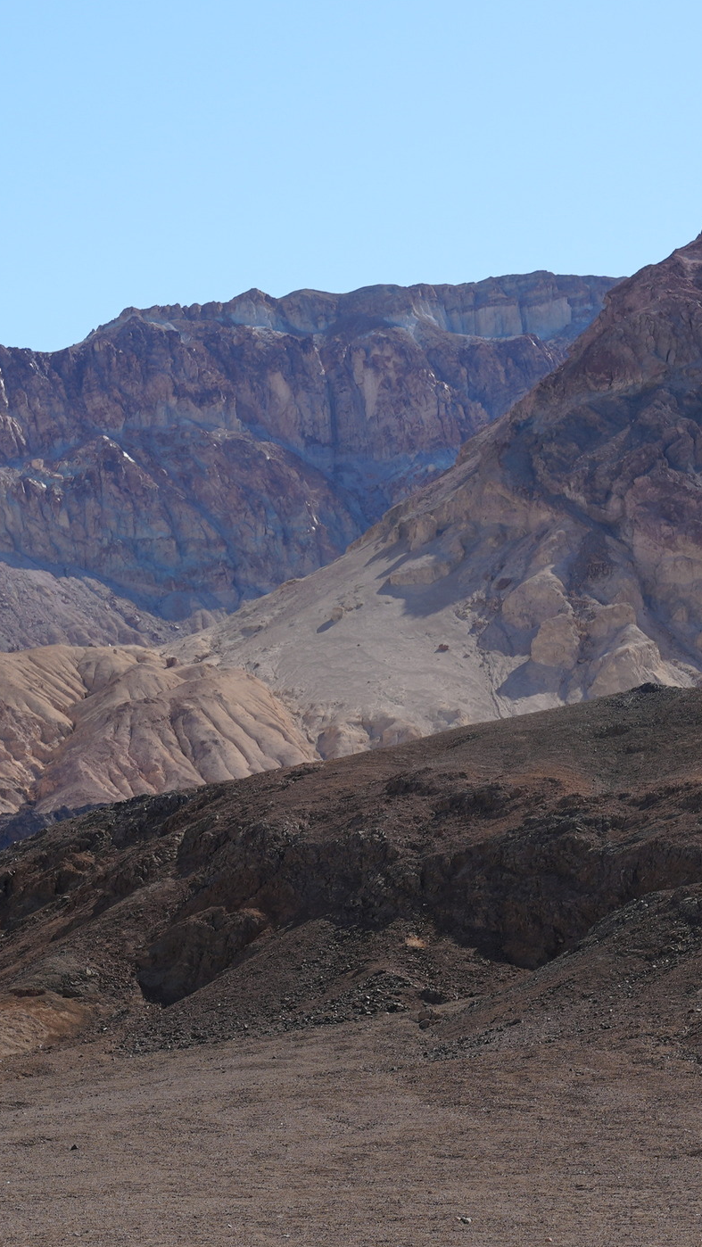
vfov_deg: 16.9
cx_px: 265
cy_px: 936
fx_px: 4167
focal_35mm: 126
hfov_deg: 9.6
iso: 100
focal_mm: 48
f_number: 5.6
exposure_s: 1/200
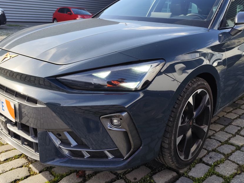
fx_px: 233
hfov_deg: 55.2
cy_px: 67
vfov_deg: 42.6
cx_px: 139
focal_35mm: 33
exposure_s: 1/483
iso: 50
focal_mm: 6.19
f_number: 1.65
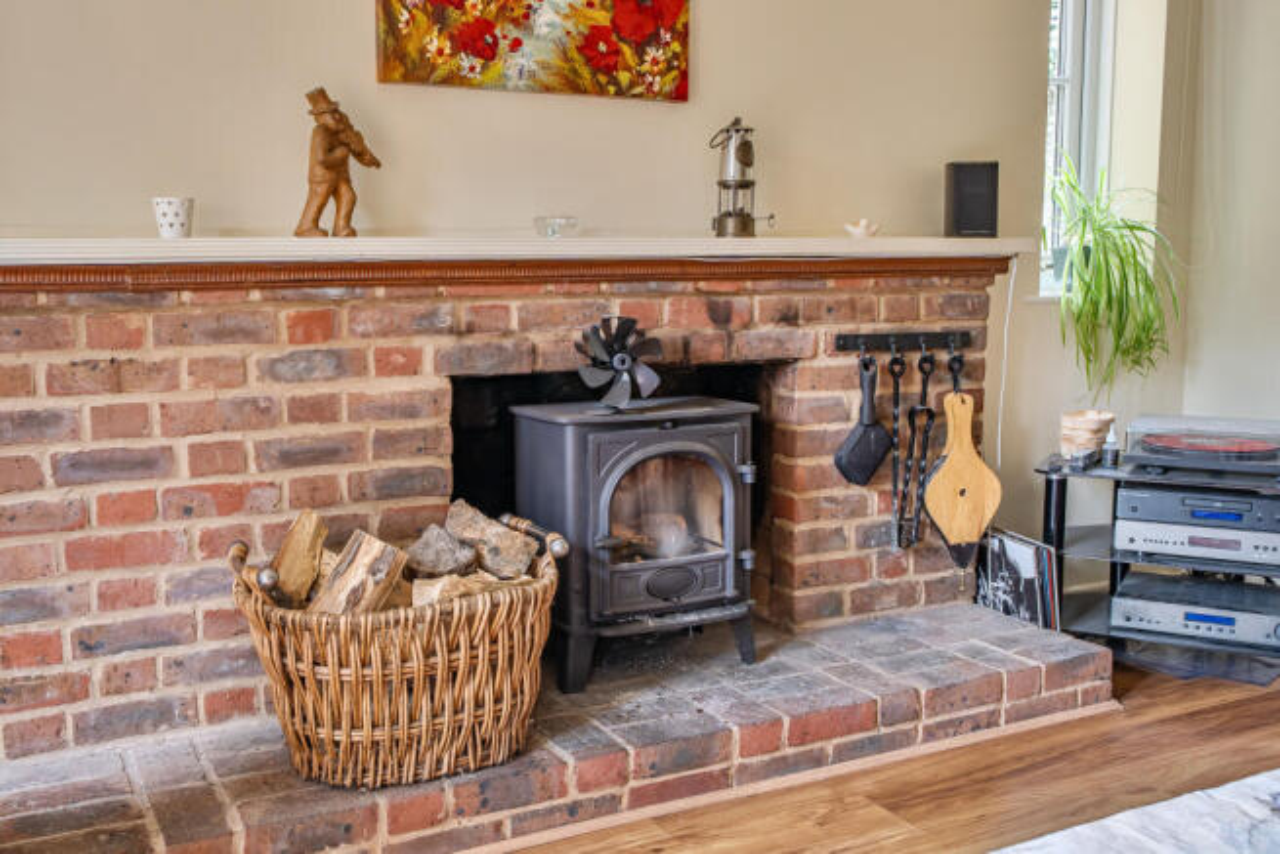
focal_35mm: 36
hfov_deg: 53.1
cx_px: 640
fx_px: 1280
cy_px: 427
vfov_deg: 36.9
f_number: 8
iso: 100
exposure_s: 1/1.67
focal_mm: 24
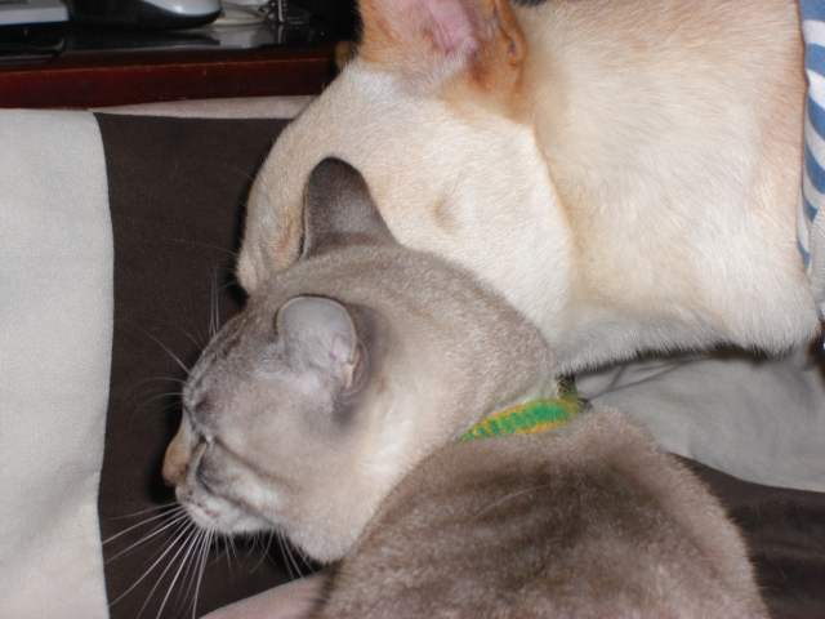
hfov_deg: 17.3
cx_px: 412
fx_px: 2717
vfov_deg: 13.0
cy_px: 310
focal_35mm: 114
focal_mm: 23.7
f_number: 5.1
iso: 200
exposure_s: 1/60
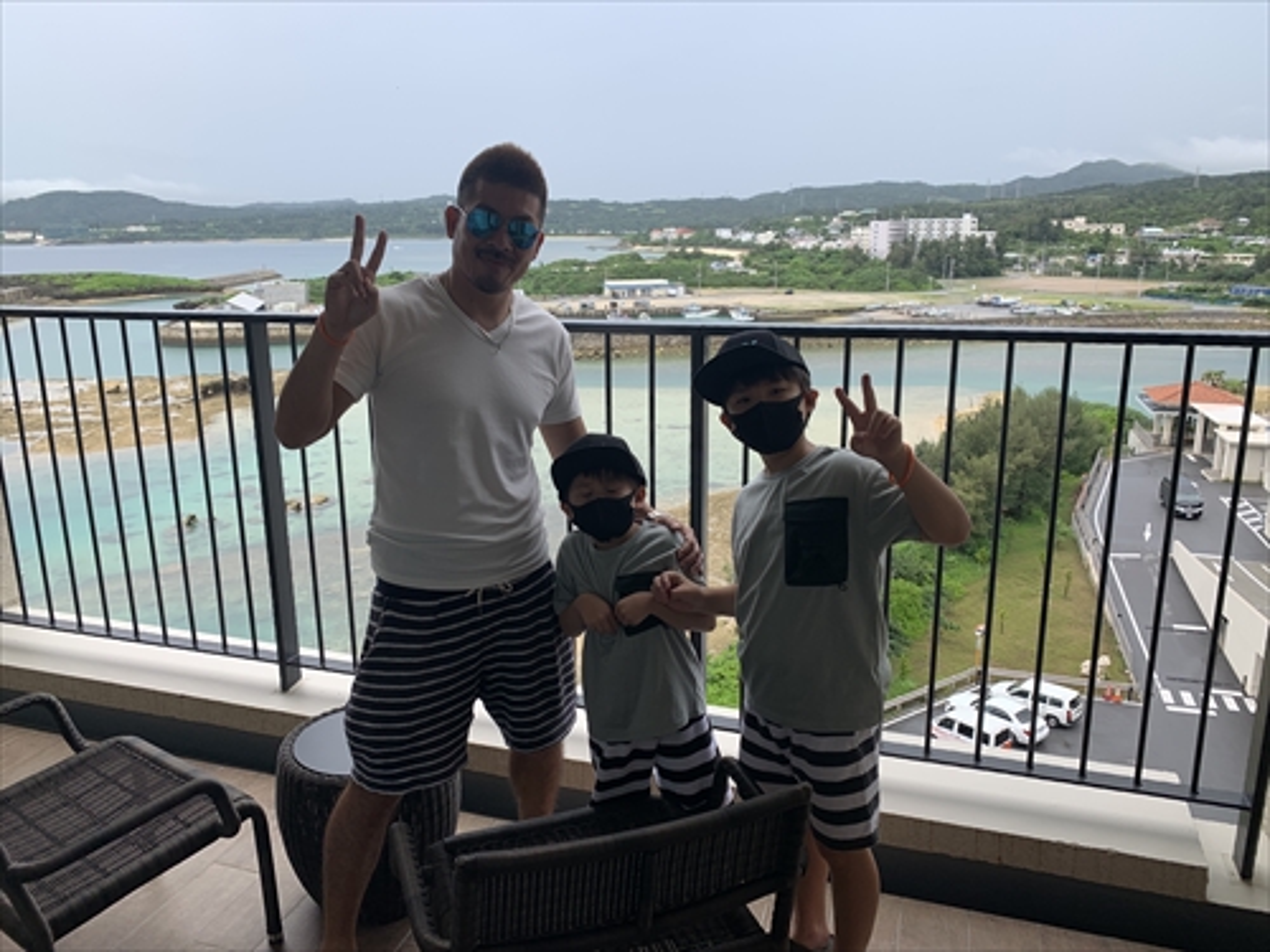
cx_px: 635
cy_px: 476
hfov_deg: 67.3
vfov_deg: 53.1
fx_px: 954
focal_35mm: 26
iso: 25
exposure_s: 1/412
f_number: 1.8
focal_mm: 4.25
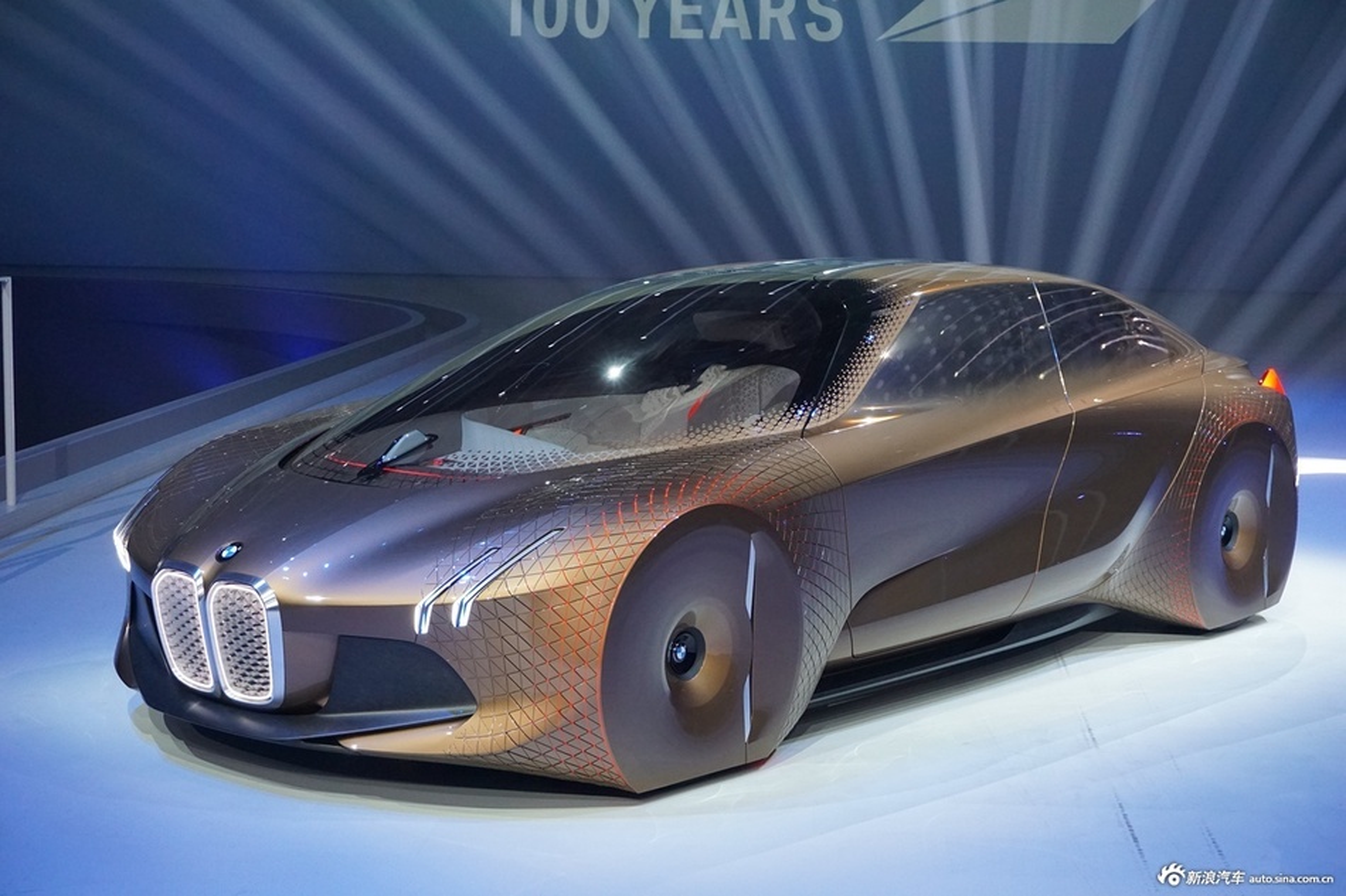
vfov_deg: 23.8
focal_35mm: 57
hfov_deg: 35.1
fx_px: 2131
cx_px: 673
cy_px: 448
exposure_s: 1/160
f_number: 5.6
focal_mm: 38
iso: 1600
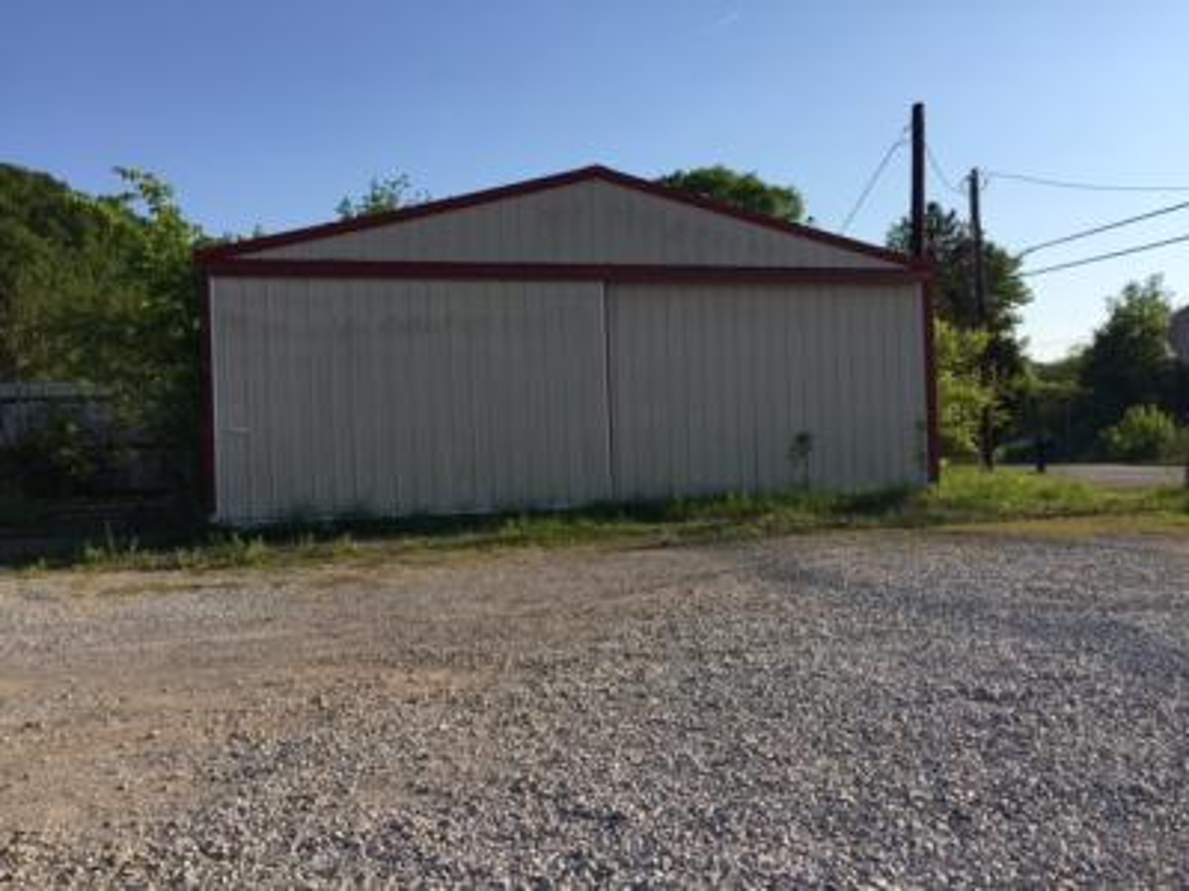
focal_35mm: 29
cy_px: 446
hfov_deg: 61.7
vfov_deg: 48.2
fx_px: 996
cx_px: 594
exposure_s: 1/1721
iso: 32
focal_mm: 4.15
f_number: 2.2
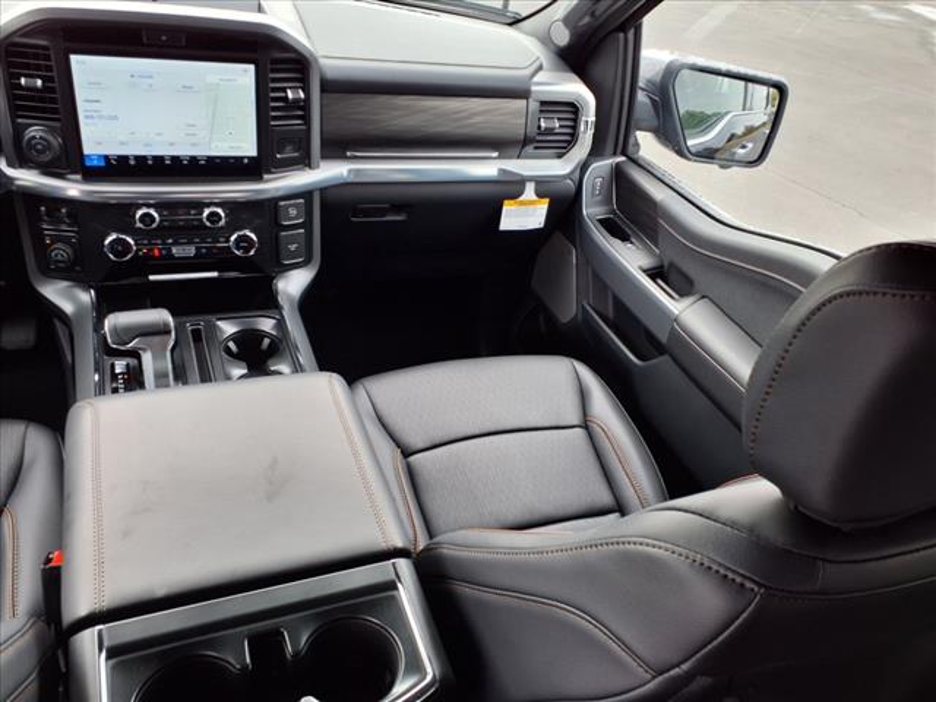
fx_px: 730
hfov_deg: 65.3
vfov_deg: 51.4
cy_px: 351
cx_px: 468
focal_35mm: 27
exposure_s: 1/128
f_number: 1.9
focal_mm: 3.58
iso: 40
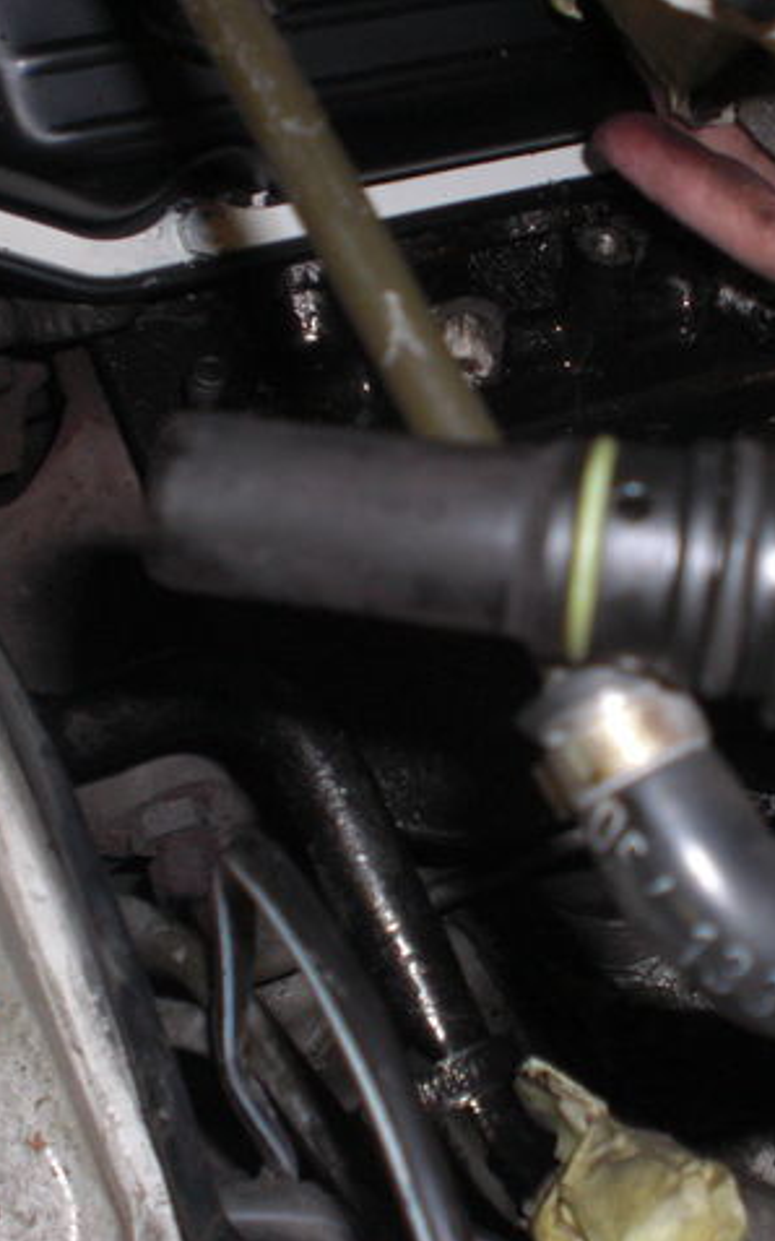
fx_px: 1825
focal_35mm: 54
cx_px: 593
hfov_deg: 23.7
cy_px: 622
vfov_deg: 37.5
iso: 200
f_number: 3.1
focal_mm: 6.3
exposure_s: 1/30
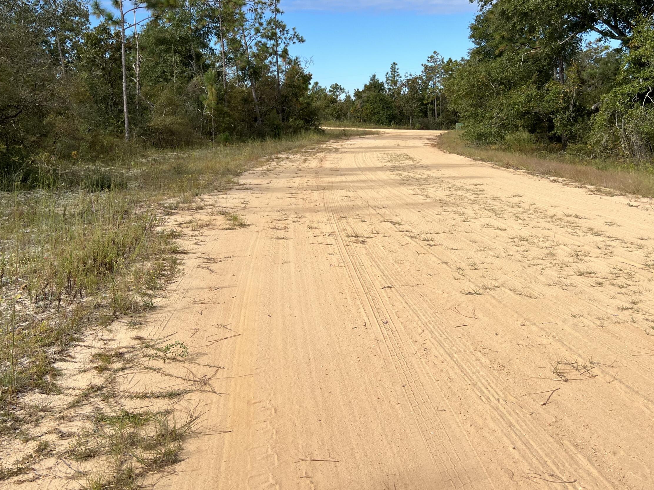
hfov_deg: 52.5
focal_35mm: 35
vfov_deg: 40.3
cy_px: 173
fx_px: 661
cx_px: 281
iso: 50
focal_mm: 5.7
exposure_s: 1/3571
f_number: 1.5
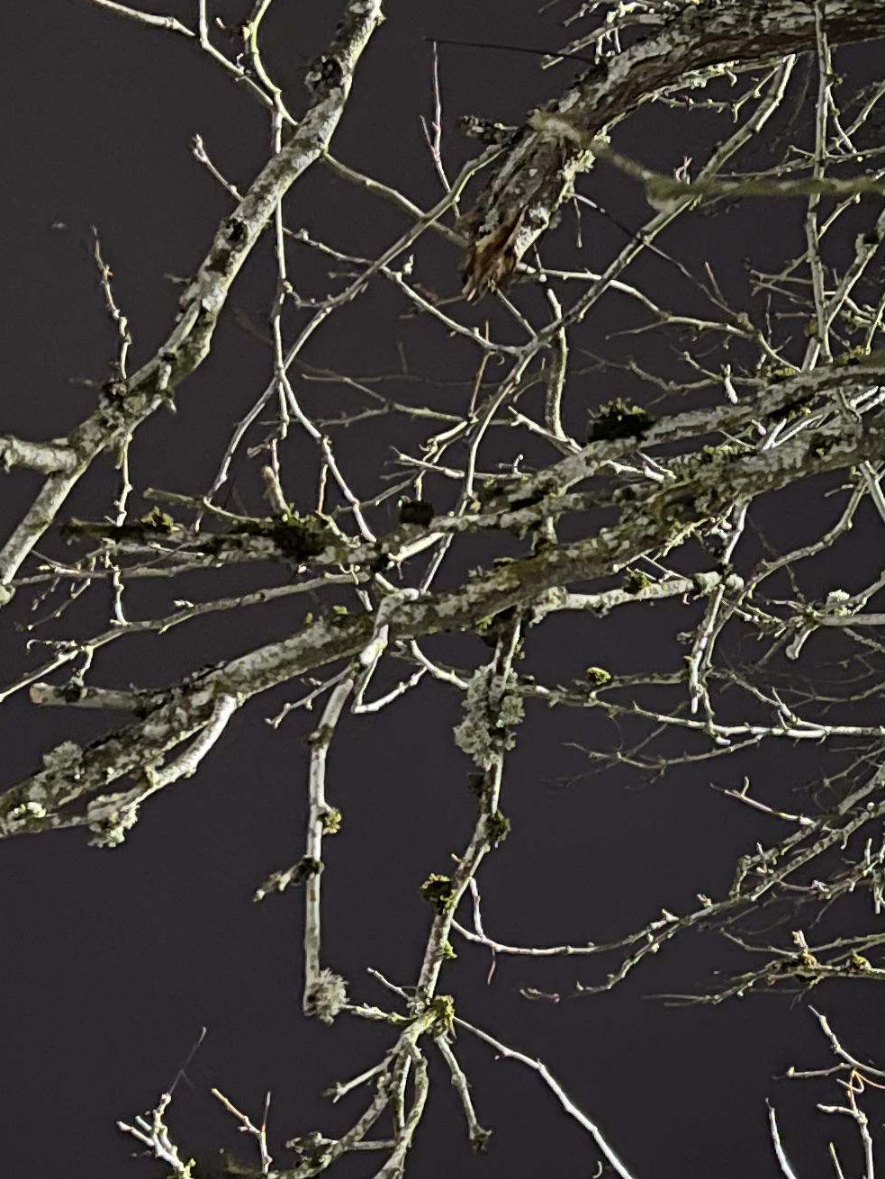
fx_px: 2726
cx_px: 664
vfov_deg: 24.3
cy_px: 757
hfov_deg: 18.3
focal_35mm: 80
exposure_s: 1/11
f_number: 1.5
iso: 800
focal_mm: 5.7
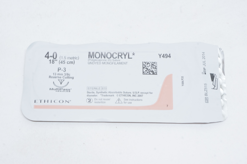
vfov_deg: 16.5
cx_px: 124
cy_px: 82
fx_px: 565
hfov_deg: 24.6
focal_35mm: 82
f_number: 16
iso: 800
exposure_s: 1/8
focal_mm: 55
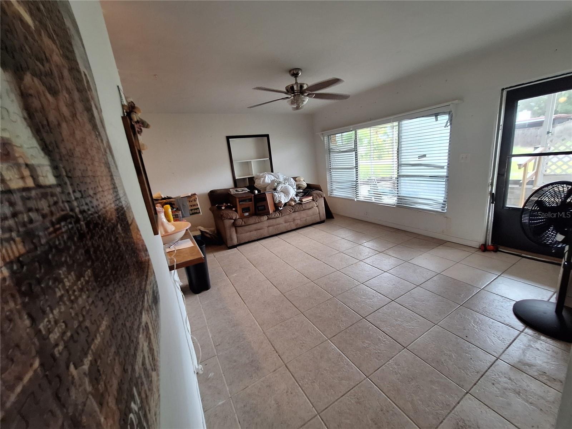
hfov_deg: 106.2
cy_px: 214
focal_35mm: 13
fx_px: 215
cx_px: 286
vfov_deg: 89.9
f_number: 2.2
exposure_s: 1/40
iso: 64
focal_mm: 1.74
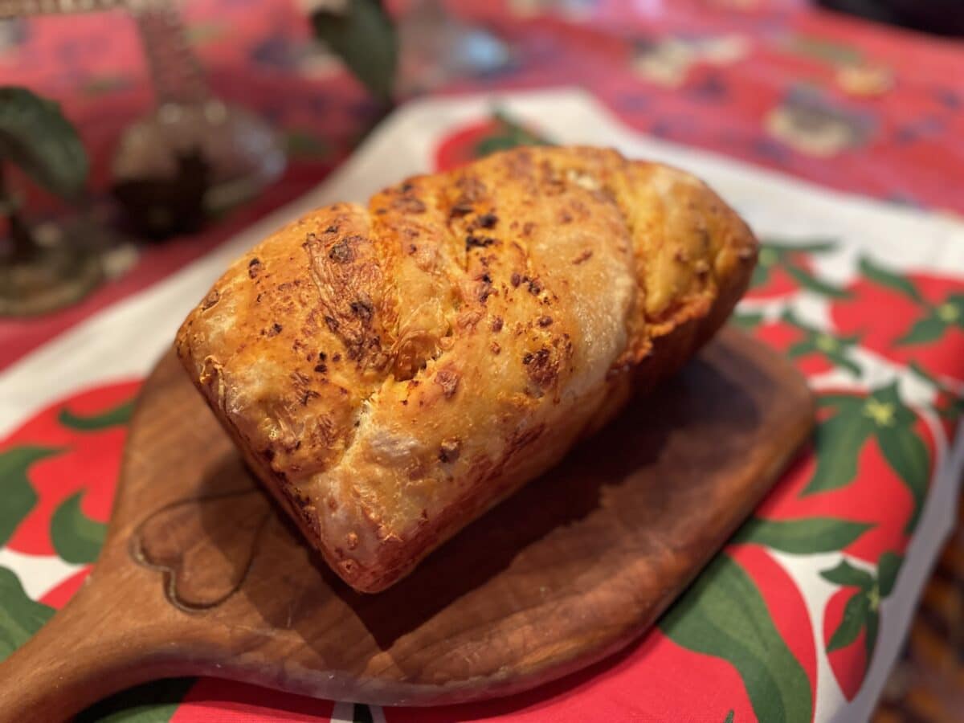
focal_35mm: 26
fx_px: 724
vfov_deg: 53.1
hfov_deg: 67.3
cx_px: 482
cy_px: 362
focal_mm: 4.2
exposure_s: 1/60
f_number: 1.6
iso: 400
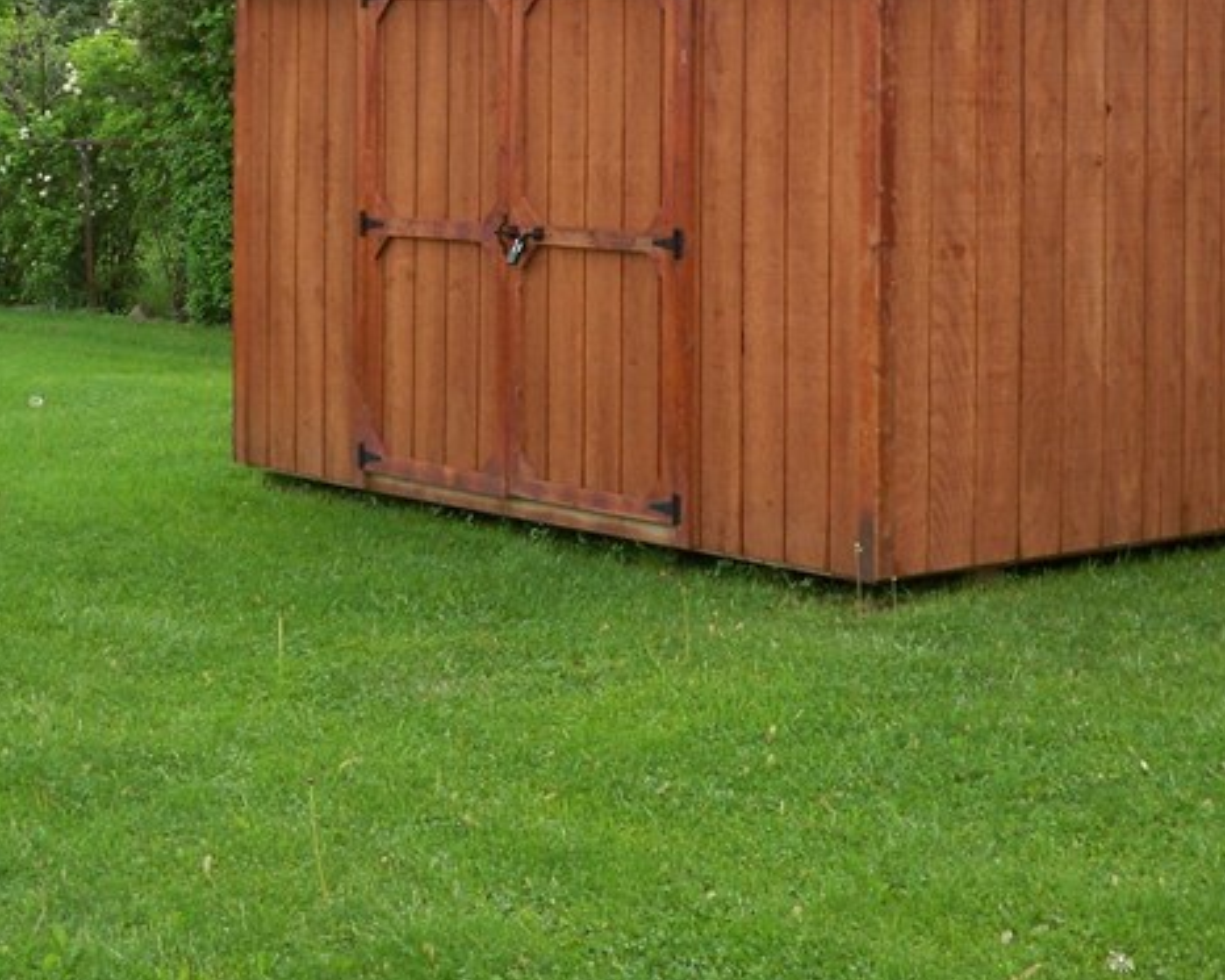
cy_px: 113
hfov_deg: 25.3
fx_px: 2720
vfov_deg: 20.1
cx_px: 741
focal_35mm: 75
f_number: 3.1
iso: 80
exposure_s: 1/400
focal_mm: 6.3
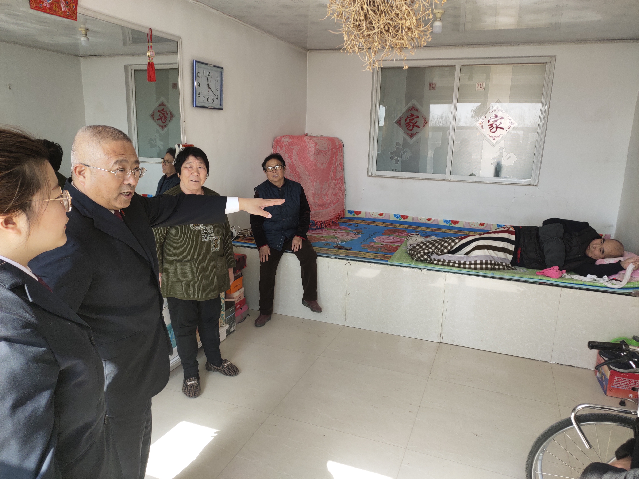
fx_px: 425
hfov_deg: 73.9
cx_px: 320
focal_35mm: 23
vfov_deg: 58.9
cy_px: 240
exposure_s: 1/125
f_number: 1.79
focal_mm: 4.74
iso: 62
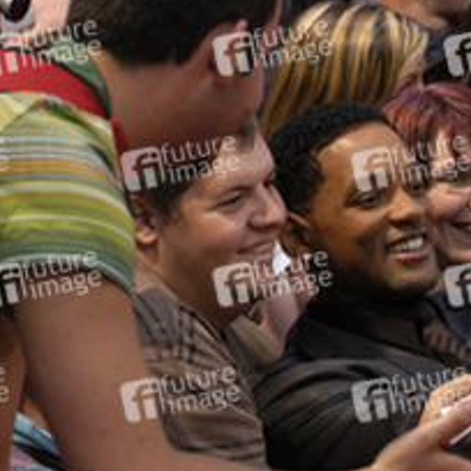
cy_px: 222
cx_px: 442
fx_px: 3694
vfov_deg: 7.3
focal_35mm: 240
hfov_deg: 7.3
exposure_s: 1/100
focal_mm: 85
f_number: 5.6
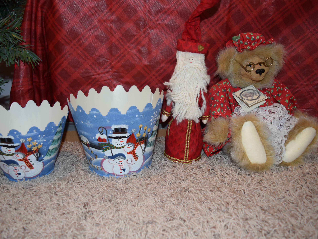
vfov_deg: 39.7
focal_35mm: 36
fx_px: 331
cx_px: 150
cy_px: 118
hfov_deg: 51.3
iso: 500
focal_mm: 22
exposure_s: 1/60
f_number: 4
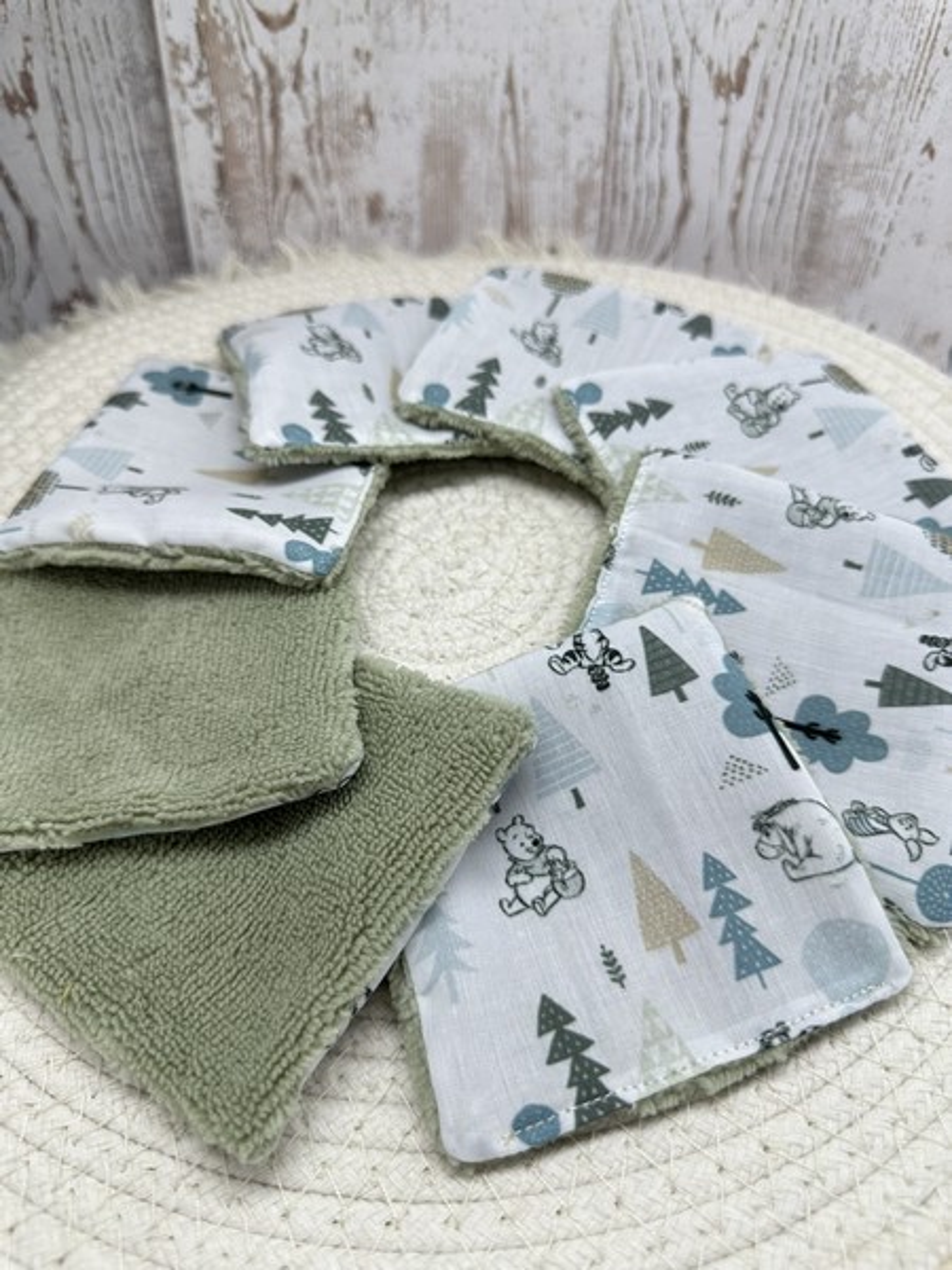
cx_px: 476
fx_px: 880
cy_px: 635
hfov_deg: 56.8
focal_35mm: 24
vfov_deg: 71.6
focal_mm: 6.86
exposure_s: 1/894
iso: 80
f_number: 1.78
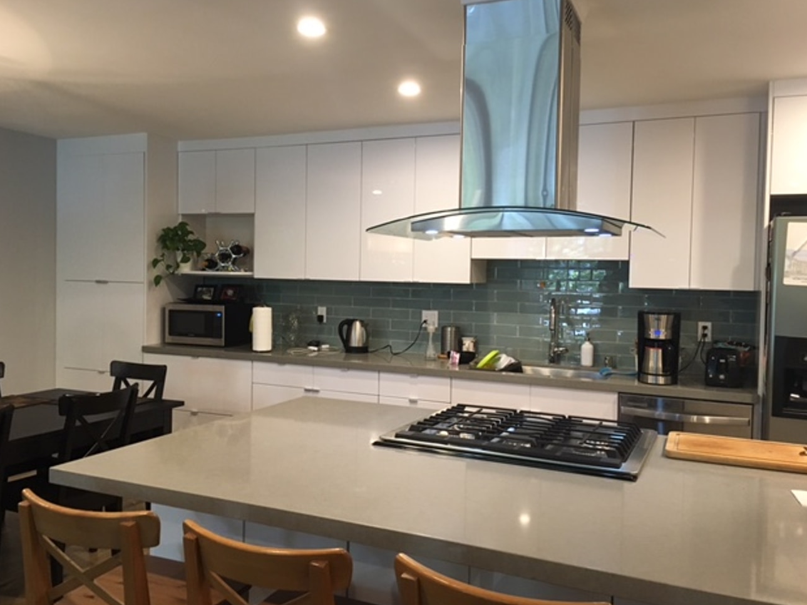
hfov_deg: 60.0
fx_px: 699
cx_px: 395
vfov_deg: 46.8
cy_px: 295
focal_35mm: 30
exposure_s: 1/30
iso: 125
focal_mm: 4.15
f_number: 2.2
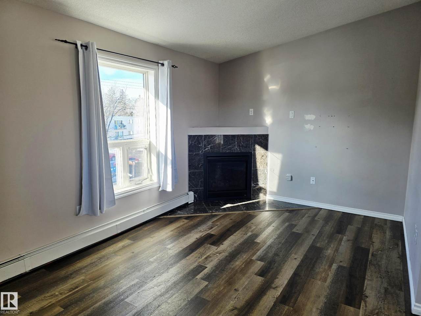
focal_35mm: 23
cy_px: 158
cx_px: 210
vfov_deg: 58.9
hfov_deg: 73.9
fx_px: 280
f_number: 1.7
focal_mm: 6.3
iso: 40
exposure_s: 1/182
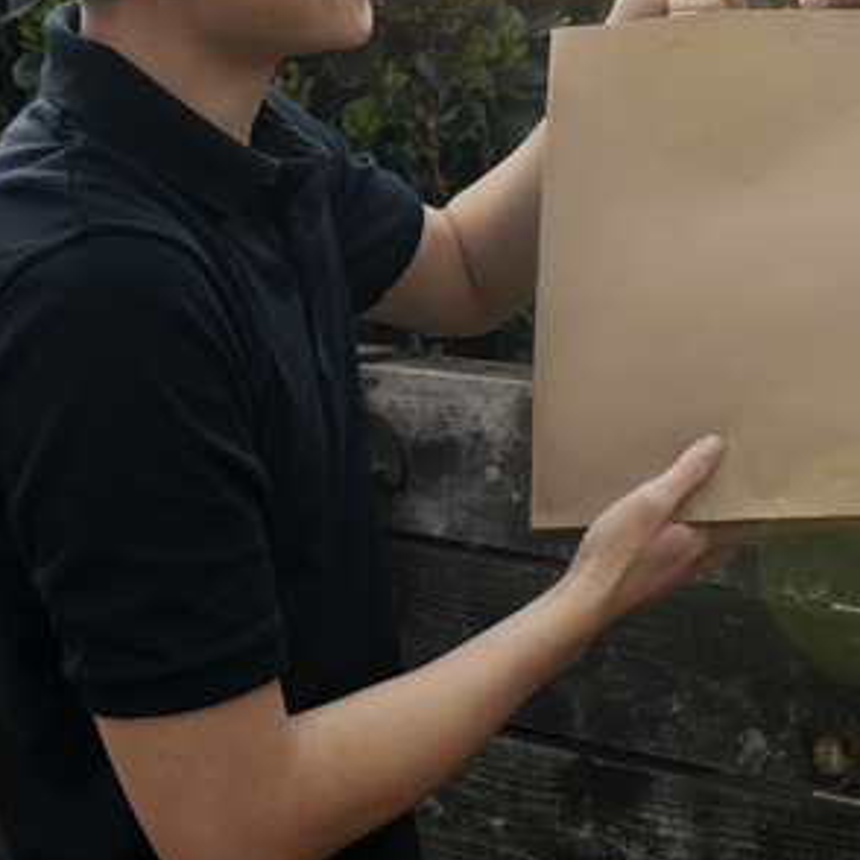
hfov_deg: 20.8
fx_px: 2277
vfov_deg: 21.3
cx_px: 813
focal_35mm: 81
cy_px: 272
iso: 50
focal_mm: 35
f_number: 5.6
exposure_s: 1/100
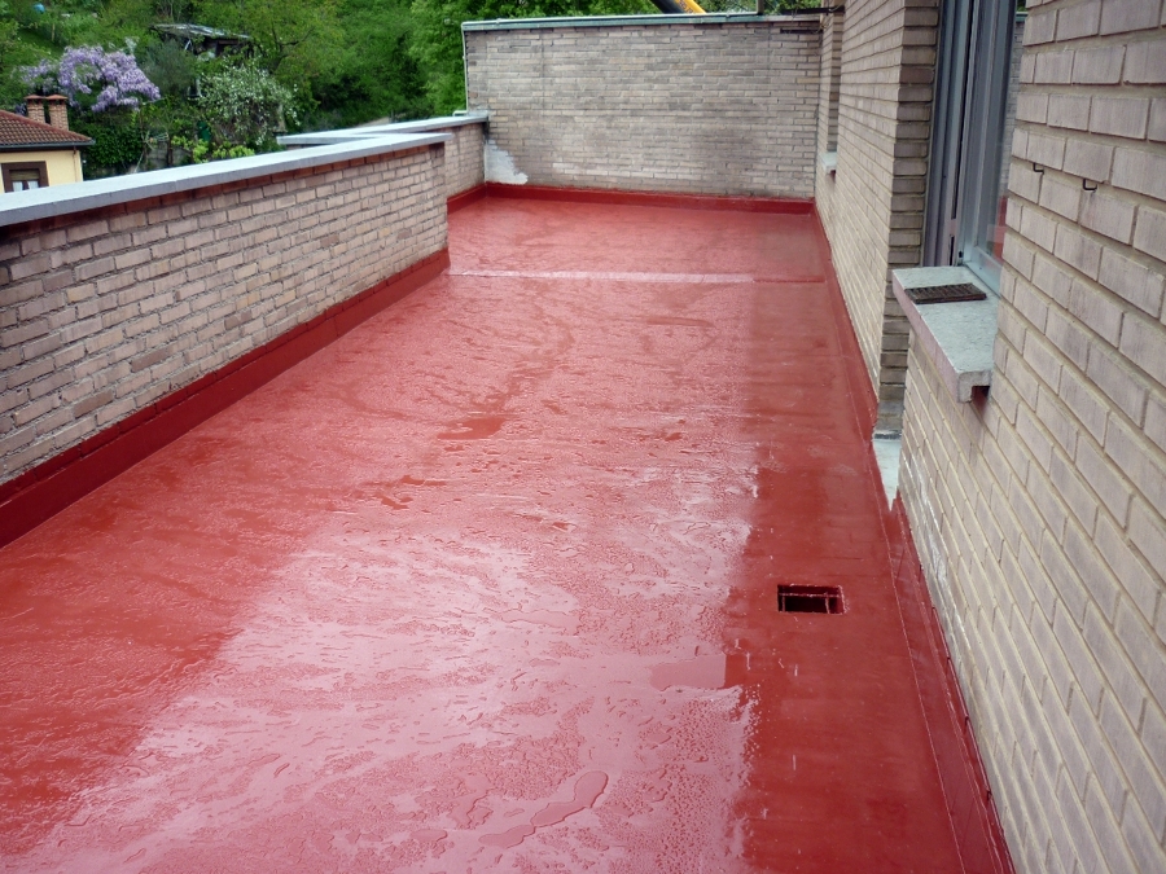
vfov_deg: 42.9
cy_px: 437
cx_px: 583
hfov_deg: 55.4
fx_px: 1112
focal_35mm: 33
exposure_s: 1/200
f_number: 2.8
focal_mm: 5.5
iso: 80
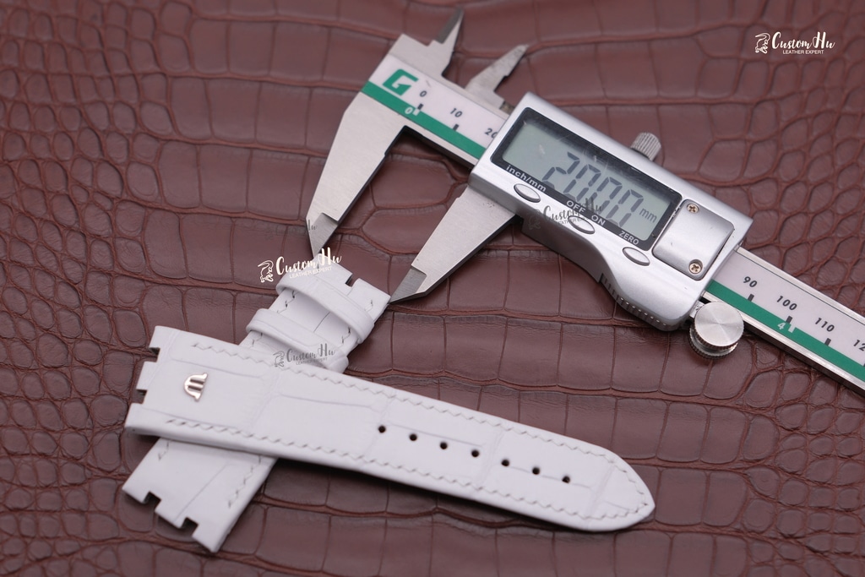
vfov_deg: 27.0
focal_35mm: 50
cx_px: 432
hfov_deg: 39.6
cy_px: 288
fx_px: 1201
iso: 160
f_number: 2.5
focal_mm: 33
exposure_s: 1/280
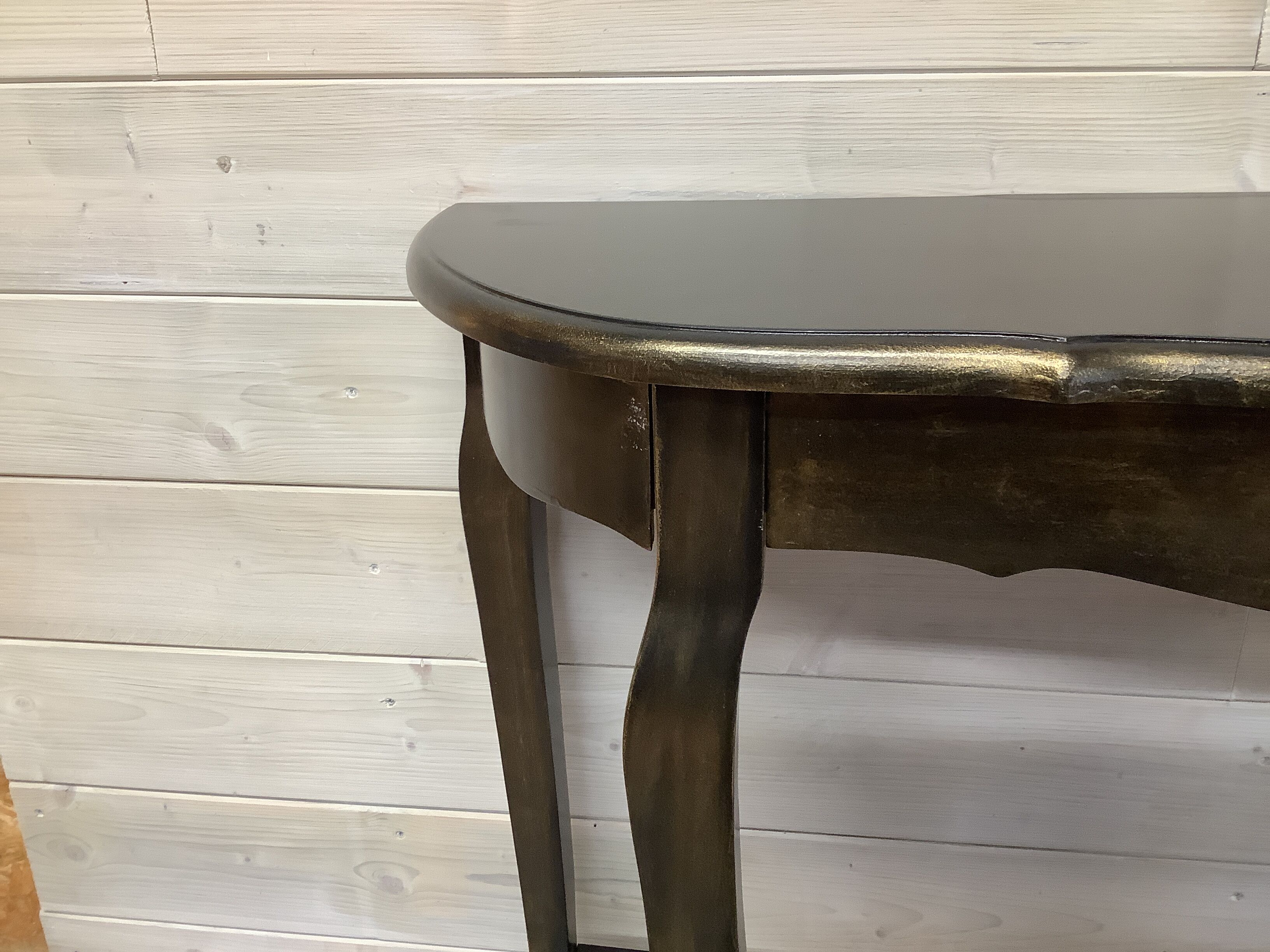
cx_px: 635
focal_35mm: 31
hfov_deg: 58.4
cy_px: 476
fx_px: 1137
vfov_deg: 45.4
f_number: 2.4
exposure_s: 1/50
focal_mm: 3.3
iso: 160
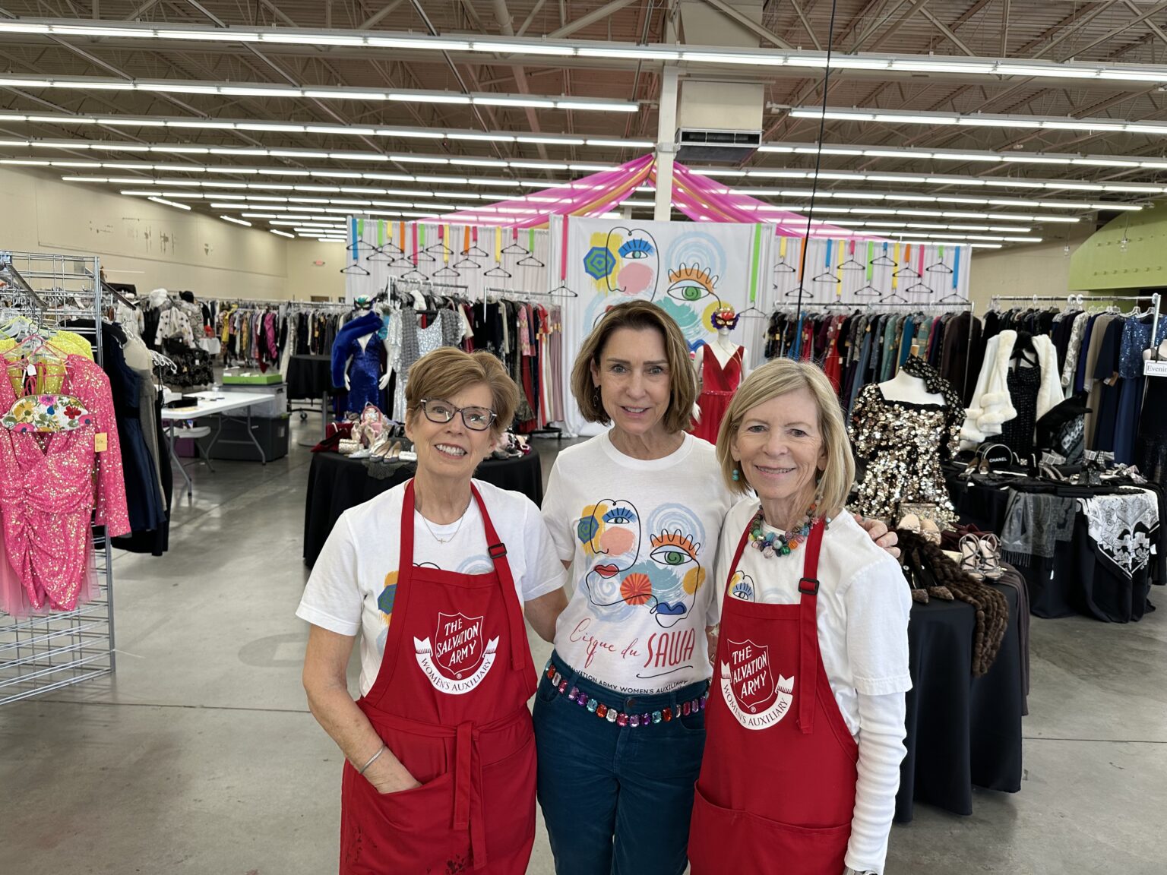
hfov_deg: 71.6
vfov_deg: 56.8
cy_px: 438
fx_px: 809
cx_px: 584
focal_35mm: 24
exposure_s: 1/120
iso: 125
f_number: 1.78
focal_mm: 6.86
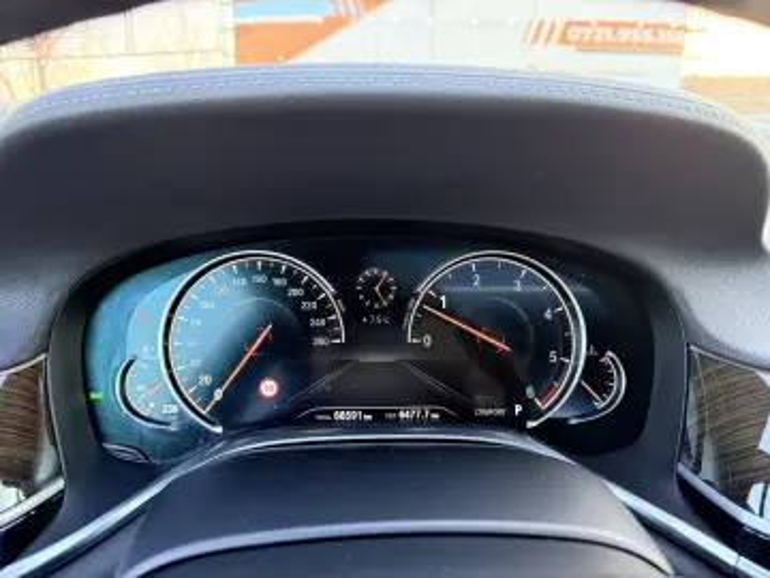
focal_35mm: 24
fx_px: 534
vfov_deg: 56.8
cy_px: 289
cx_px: 385
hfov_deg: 71.6
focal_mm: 6.76
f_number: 1.78
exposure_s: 1/50
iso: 500
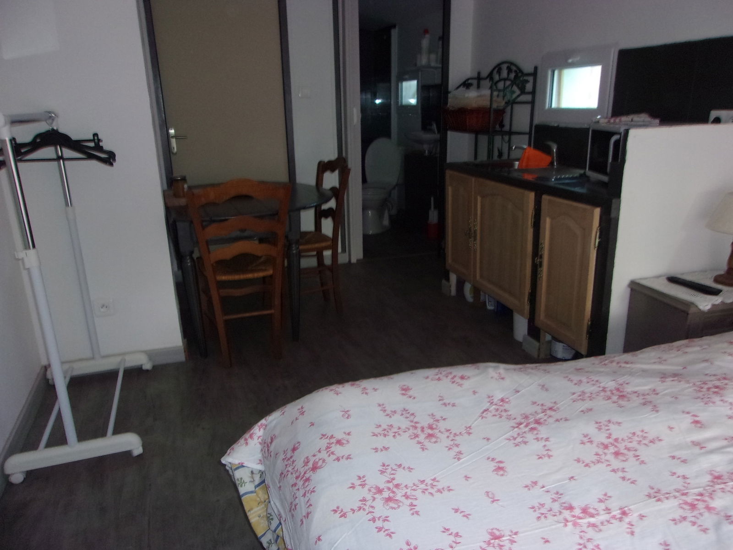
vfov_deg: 51.4
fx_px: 572
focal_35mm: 27
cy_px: 275
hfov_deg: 65.3
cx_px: 366
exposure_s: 1/34
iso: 200
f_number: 3
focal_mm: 4.9
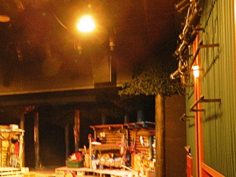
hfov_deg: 45.1
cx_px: 58
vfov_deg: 35.3
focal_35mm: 40
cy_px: 128
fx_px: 273
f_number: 3.1
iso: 400
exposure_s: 1/2
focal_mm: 4.5
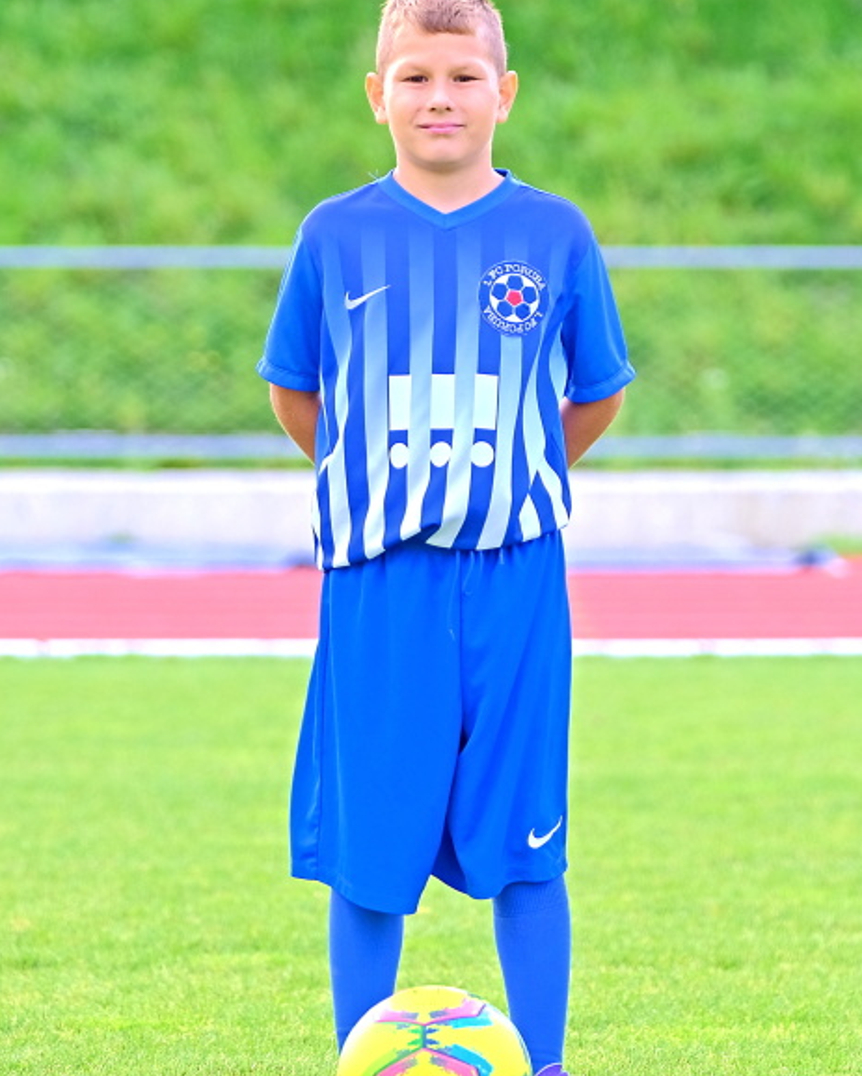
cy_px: 571
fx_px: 5544
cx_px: 433
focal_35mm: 174
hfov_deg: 8.9
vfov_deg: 11.1
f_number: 2.8
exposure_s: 1/420
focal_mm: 102.2
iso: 320
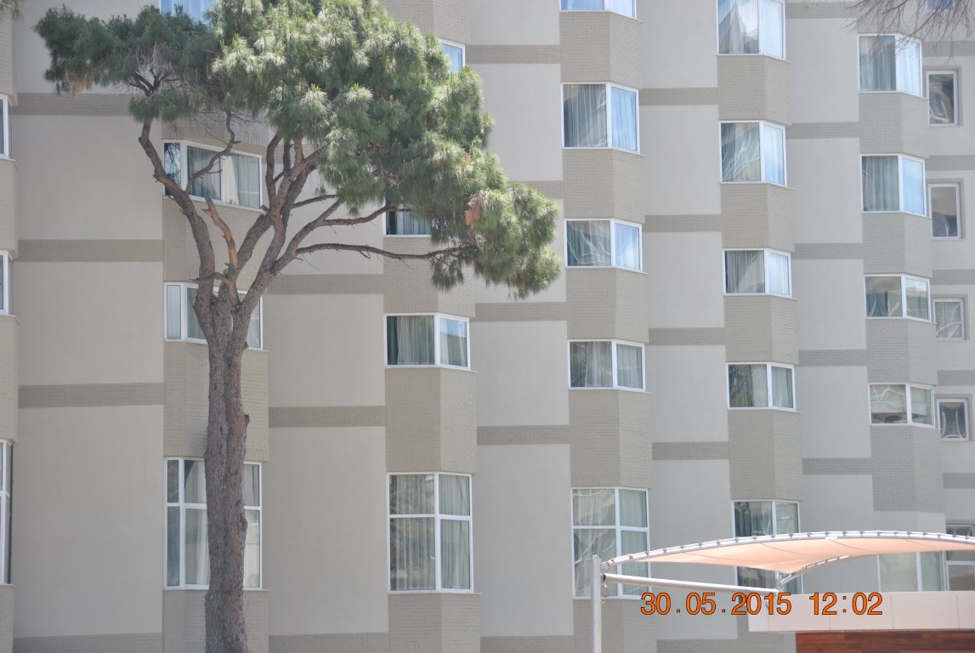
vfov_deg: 13.1
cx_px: 488
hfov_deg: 19.4
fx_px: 2847
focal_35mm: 105
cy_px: 326
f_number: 5
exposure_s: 1/400
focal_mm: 70
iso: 200
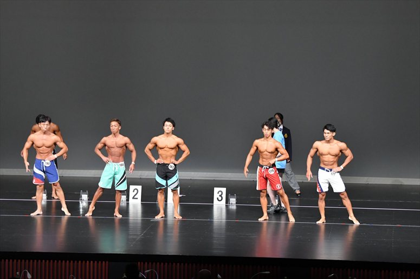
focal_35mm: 147
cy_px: 140
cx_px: 210
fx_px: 1714
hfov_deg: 14.0
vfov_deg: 9.3
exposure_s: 1/400
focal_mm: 98
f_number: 5.6
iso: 5000
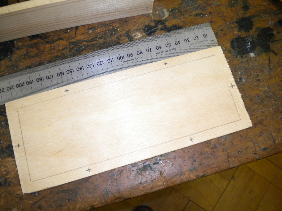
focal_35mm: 35
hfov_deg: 52.6
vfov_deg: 40.7
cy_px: 106
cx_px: 141
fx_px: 285
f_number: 3.1
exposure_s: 1/51.1
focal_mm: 6.3
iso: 261
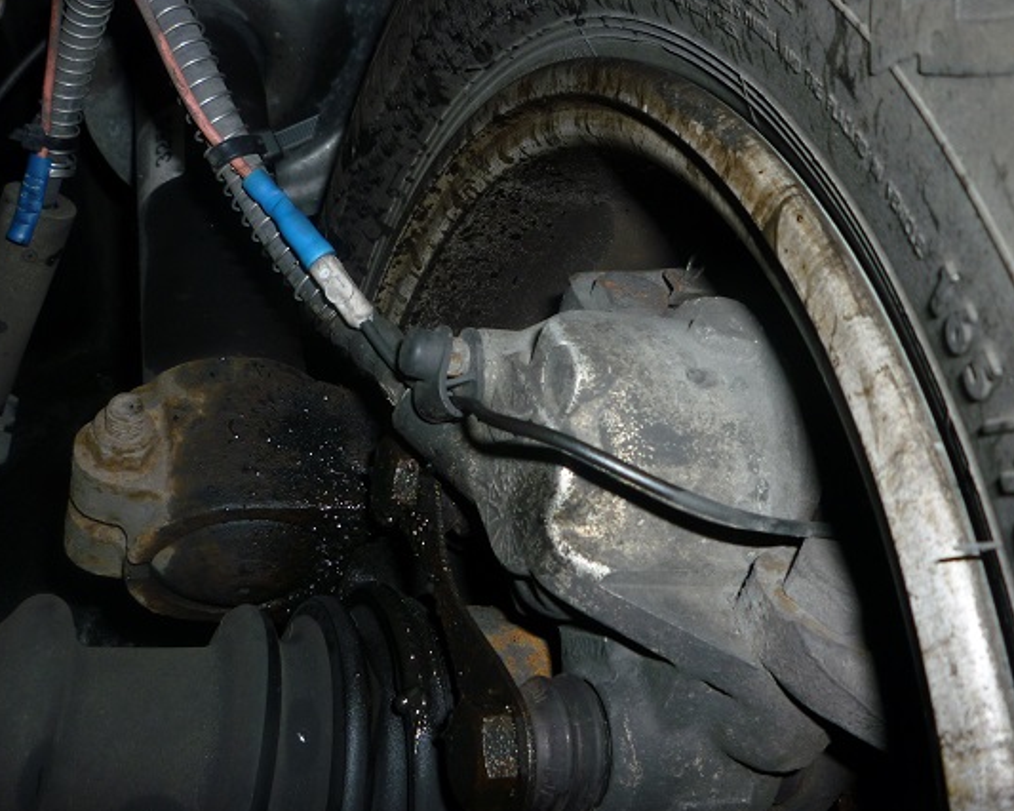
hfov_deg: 52.9
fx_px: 1020
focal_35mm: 34
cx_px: 523
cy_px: 413
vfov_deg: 43.3
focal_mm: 5.2
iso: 100
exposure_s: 1/125
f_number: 4
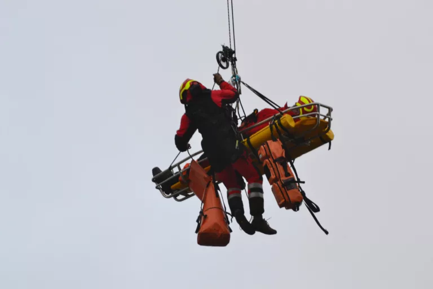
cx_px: 216
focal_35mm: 450
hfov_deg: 4.6
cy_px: 144
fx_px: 5412
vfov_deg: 3.1
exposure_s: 1/125
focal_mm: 300
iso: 640
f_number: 9
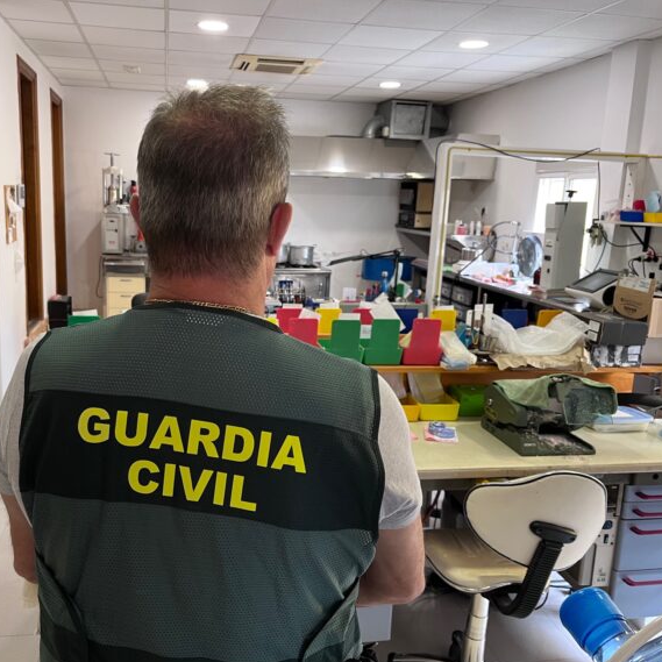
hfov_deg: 52.2
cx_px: 266
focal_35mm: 31
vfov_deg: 52.5
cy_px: 334
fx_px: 671
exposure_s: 1/50
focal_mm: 5.1
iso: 100
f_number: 1.6
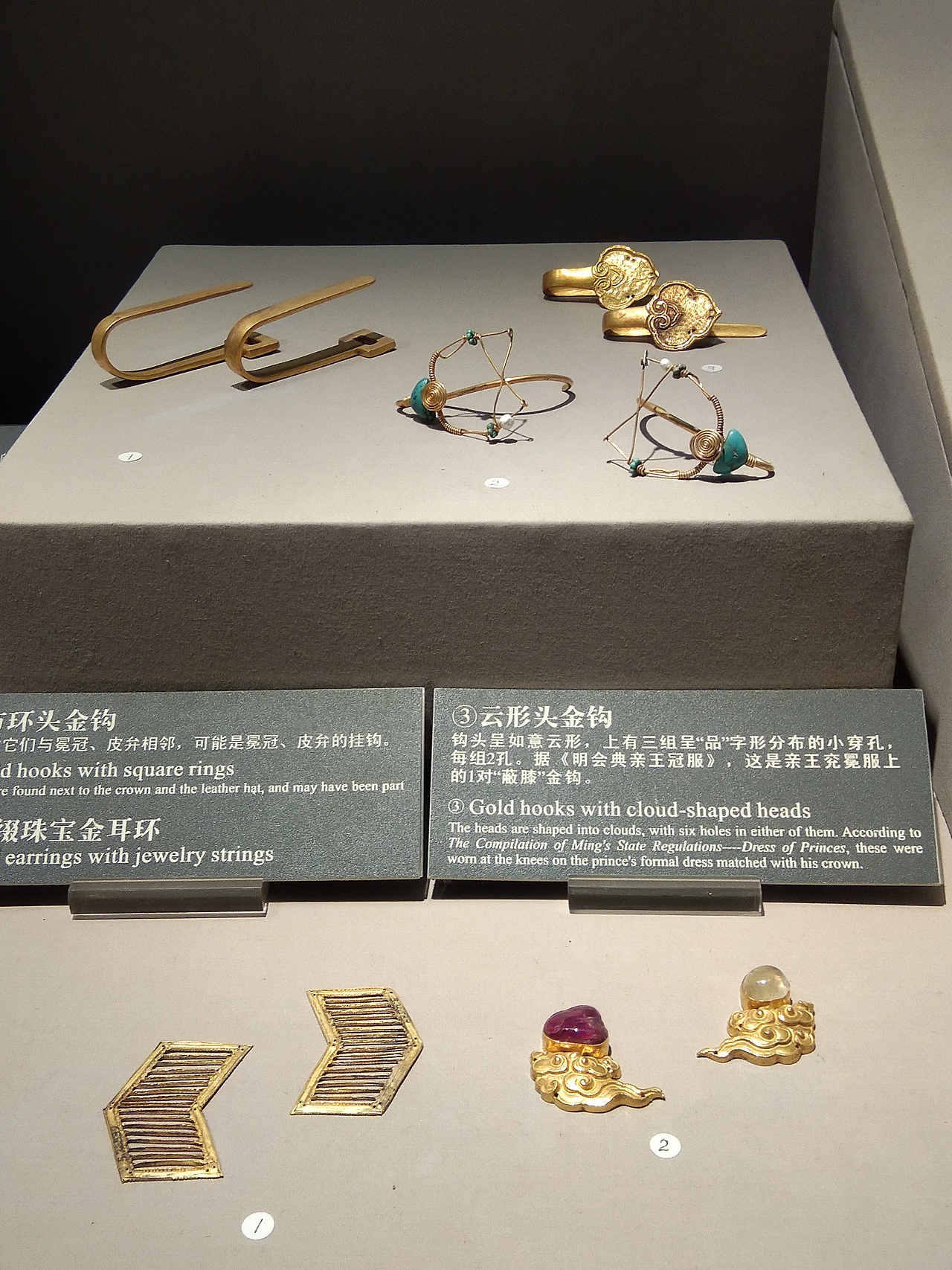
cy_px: 635
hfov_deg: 31.5
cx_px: 476
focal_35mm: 46
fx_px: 1687
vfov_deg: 41.2
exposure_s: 1/50
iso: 160
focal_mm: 3.69
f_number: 2.2
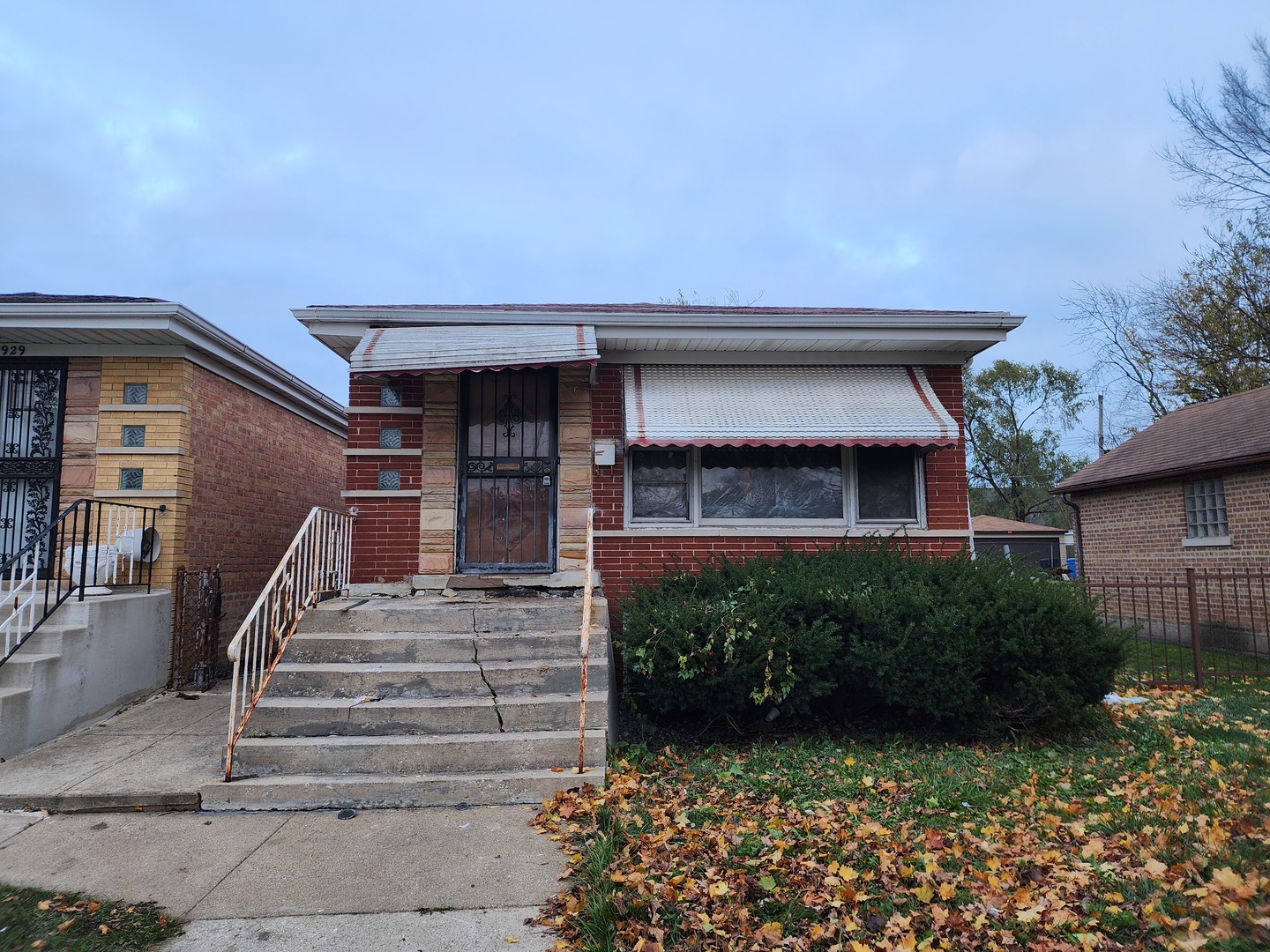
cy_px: 476
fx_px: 844
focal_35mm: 23
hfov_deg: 73.9
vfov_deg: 58.9
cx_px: 635
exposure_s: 1/180
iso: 40
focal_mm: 6.4
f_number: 1.8
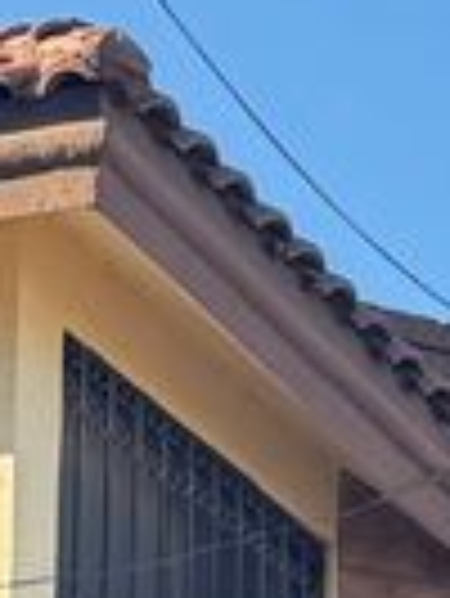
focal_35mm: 216
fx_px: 3738
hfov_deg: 6.8
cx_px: 747
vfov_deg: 8.4
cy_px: 1461
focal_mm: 6.76
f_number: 1.78
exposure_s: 1/1151
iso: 80
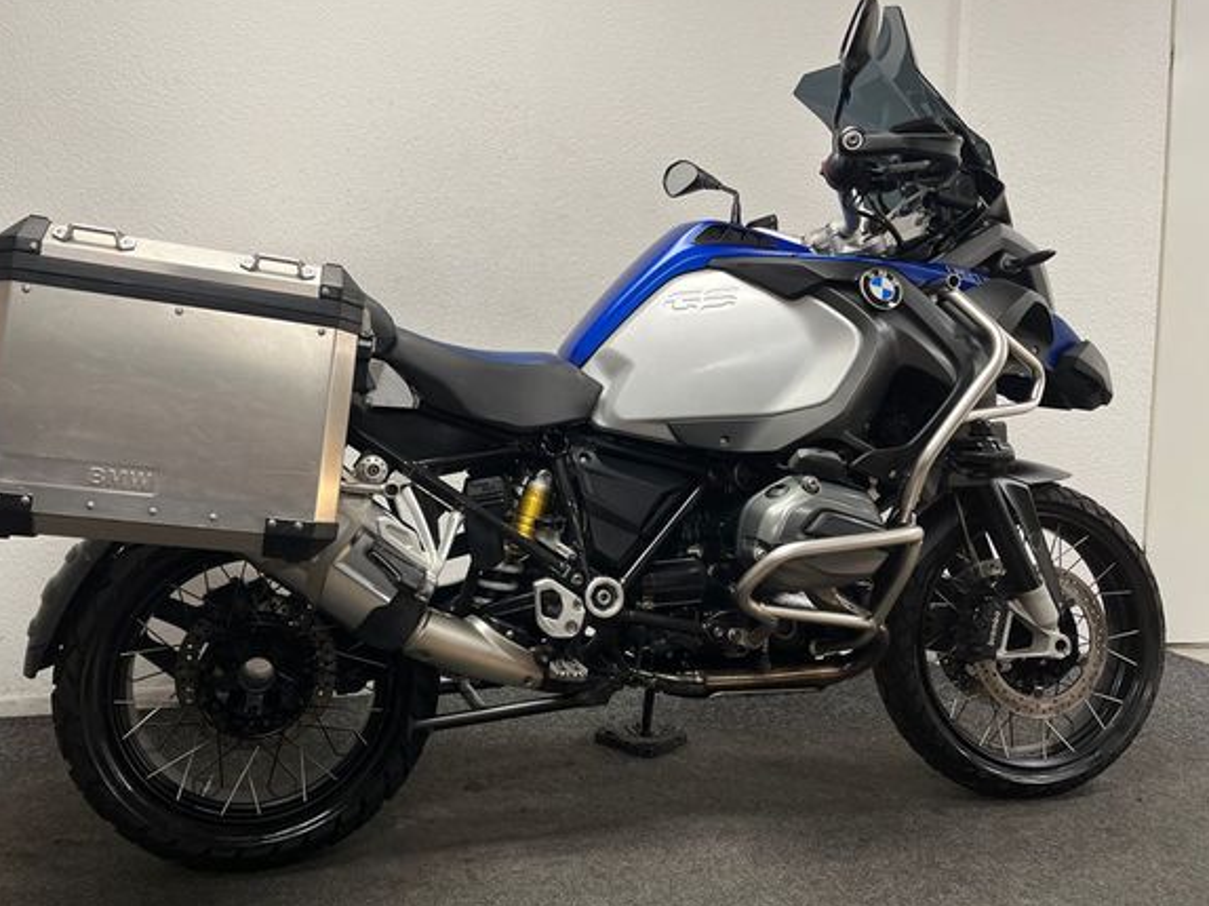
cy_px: 442
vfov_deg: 48.2
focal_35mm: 29
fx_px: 1012
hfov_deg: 61.6
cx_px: 552
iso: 125
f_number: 1.6
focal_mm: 5.1
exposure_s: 1/100
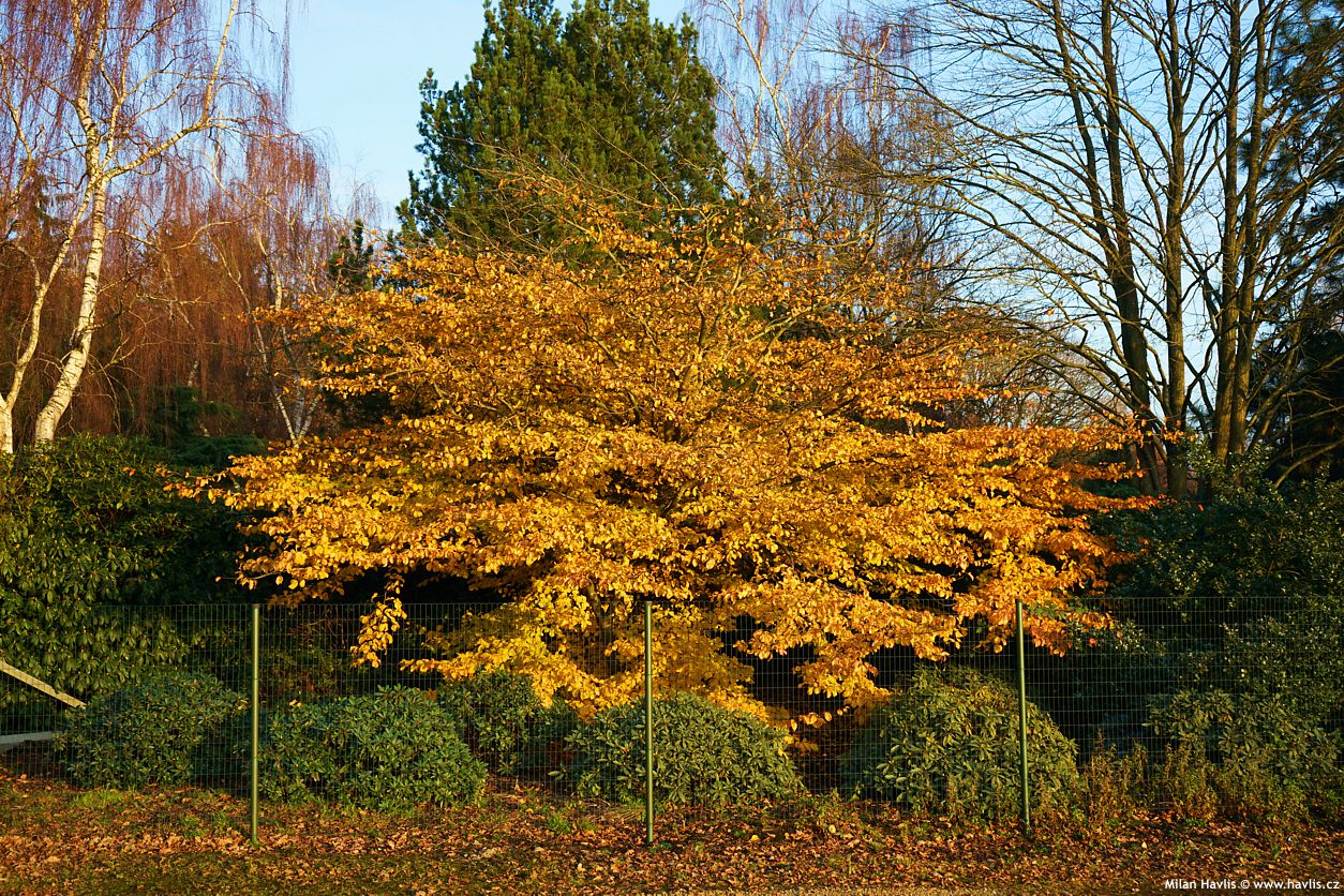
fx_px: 1531
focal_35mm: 41
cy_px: 448
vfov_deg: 32.6
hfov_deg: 47.4
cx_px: 672
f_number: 5.6
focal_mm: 41
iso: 400
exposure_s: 1/400
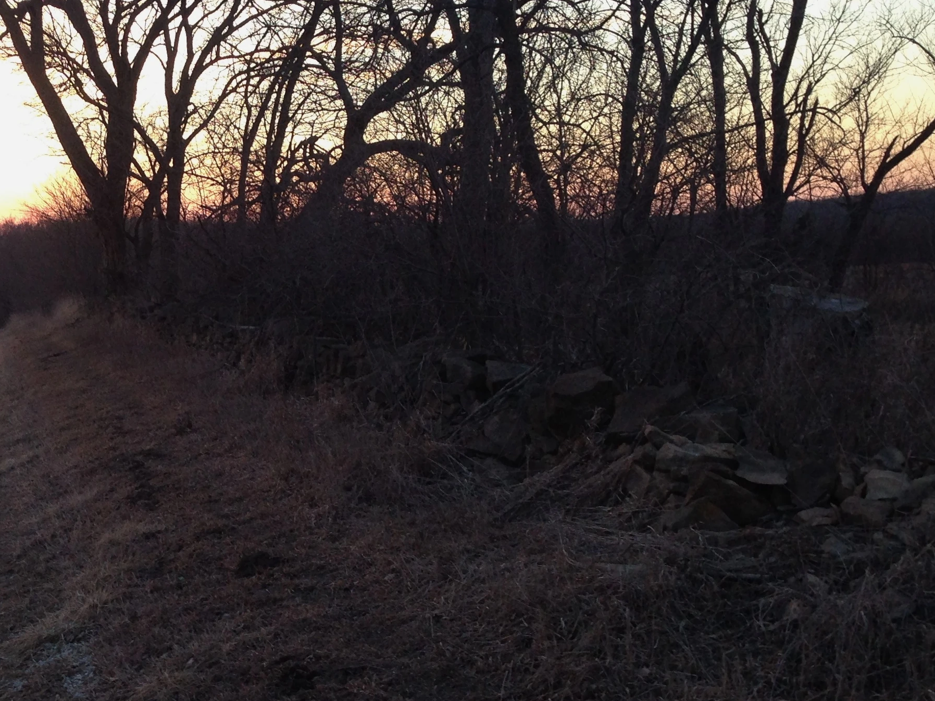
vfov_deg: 24.3
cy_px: 445
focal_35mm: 60
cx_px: 130
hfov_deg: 31.0
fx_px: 1621
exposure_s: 1/120
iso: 80
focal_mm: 4.12
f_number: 2.4
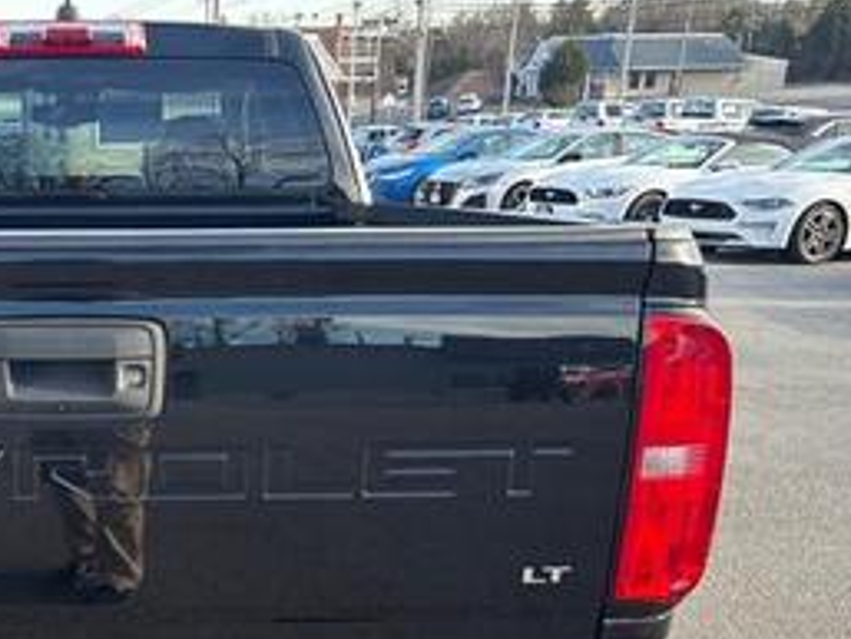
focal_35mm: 51
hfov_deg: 35.1
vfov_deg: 27.7
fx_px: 1254
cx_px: 73
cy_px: 560
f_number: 1.6
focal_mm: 5.96
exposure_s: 1/295
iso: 64
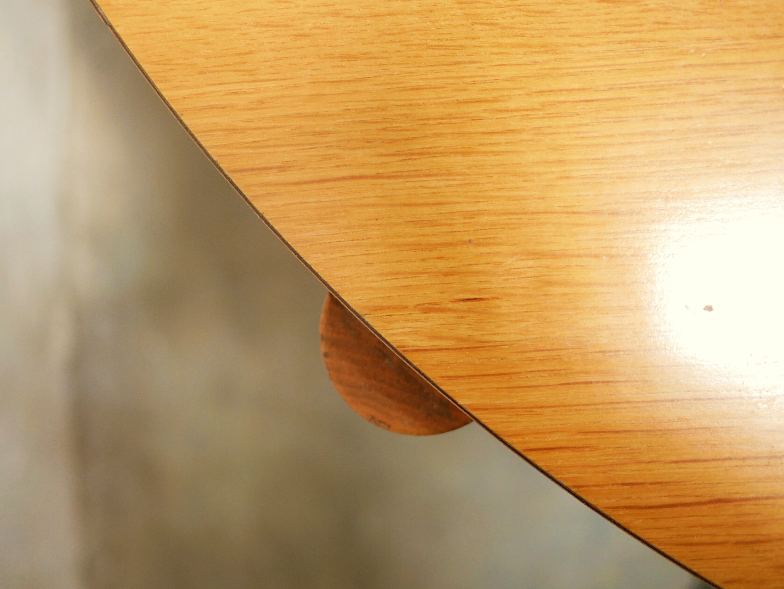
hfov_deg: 46.8
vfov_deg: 36.0
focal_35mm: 40
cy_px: 294
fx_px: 906
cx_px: 392
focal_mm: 20
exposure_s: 1/60
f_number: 1.7
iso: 500
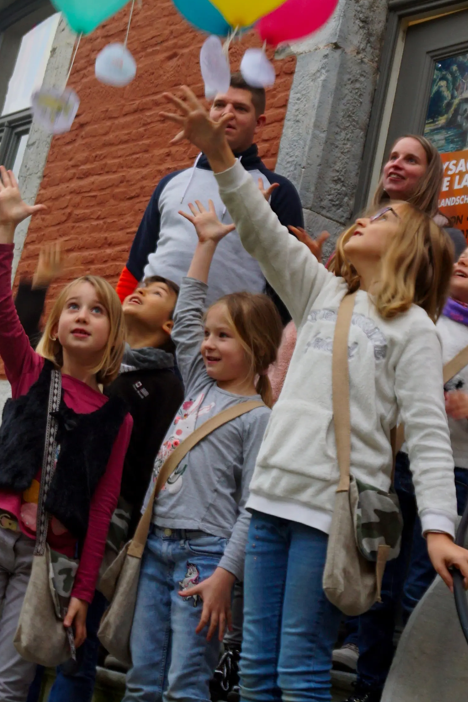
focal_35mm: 79
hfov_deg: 17.2
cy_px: 99
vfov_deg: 25.1
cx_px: 102
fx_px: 1540
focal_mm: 20
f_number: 4
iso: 100
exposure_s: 1/60
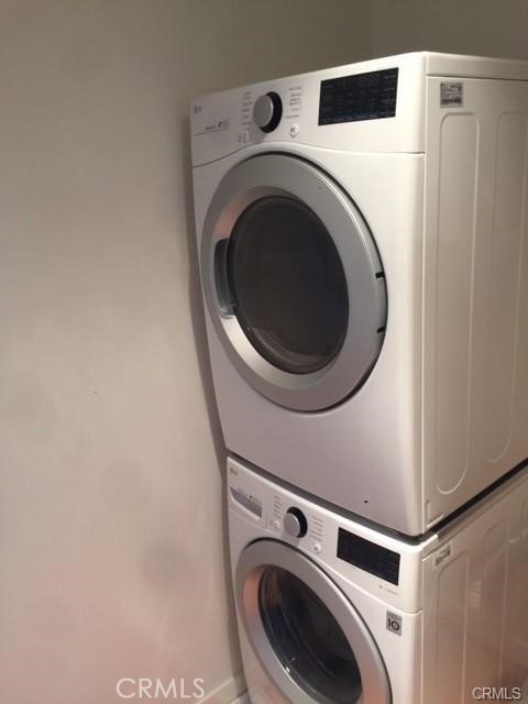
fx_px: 590
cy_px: 352
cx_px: 264
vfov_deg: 61.7
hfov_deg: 48.2
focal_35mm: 29
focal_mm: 4.15
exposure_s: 1/15
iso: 40
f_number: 2.2
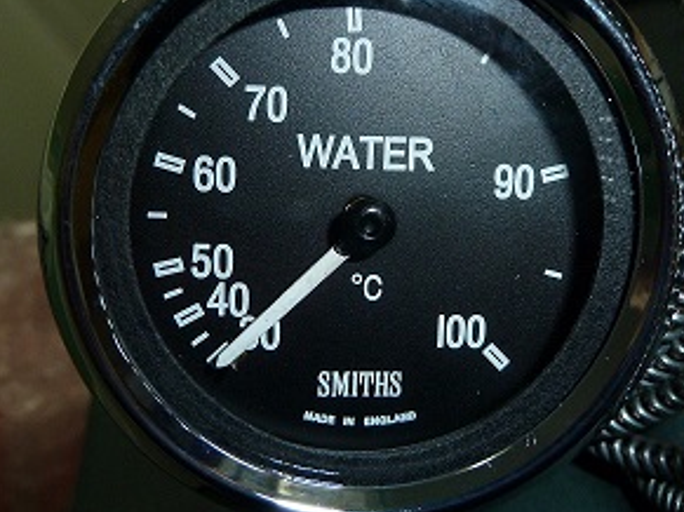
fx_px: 869
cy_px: 235
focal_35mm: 44
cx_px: 367
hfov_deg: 42.9
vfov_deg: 32.8
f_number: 3.5
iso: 200
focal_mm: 5.3
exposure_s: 1/30
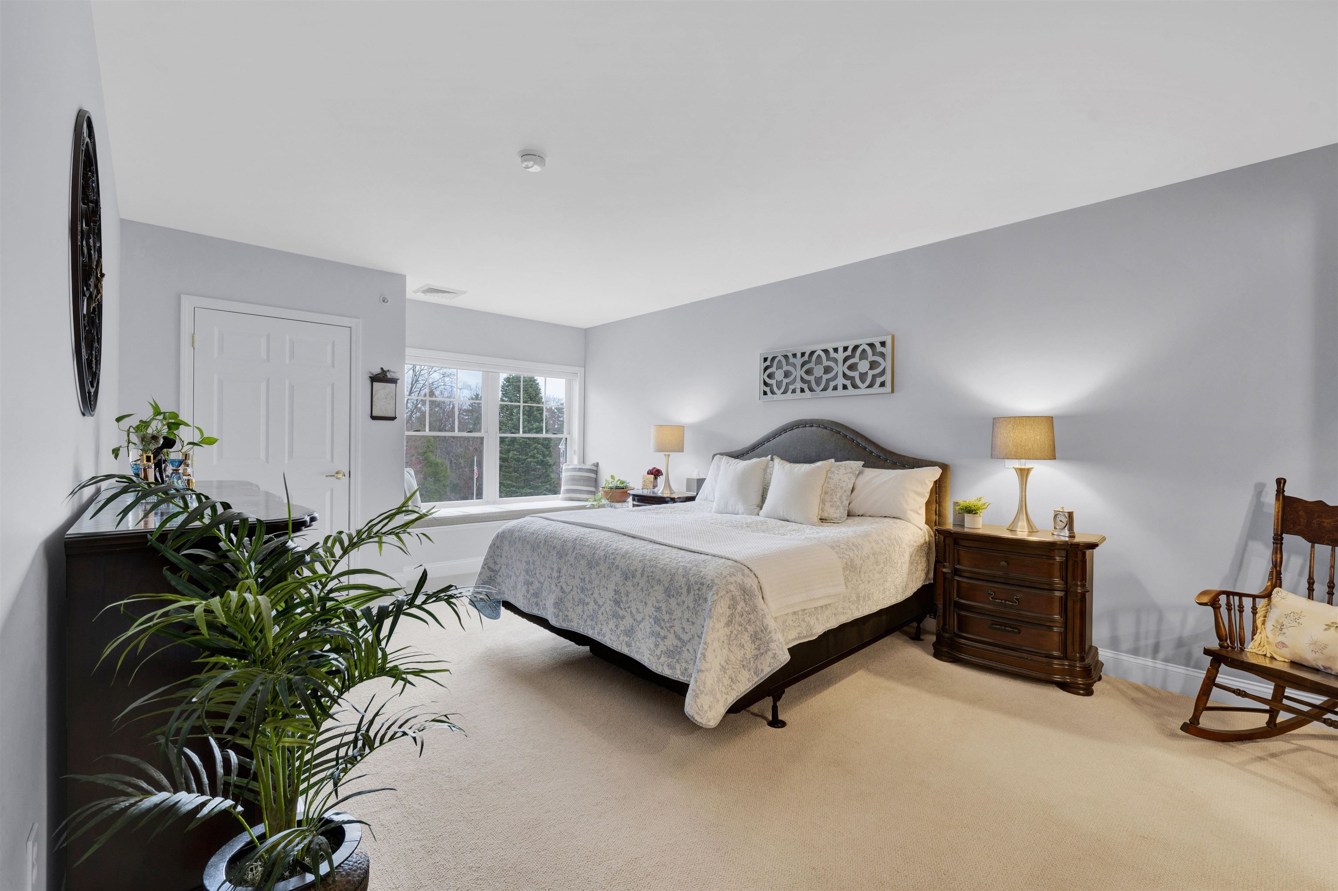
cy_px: 446
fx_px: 557
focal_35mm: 15
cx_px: 669
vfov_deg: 77.2
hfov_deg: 100.4
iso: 250
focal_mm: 15
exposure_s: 1/3.33
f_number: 7.1
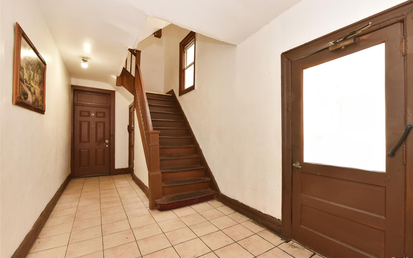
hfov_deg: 101.4
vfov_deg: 74.7
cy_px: 120
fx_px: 169
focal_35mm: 15
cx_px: 217
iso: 2000
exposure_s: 1/60
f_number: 8
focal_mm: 14
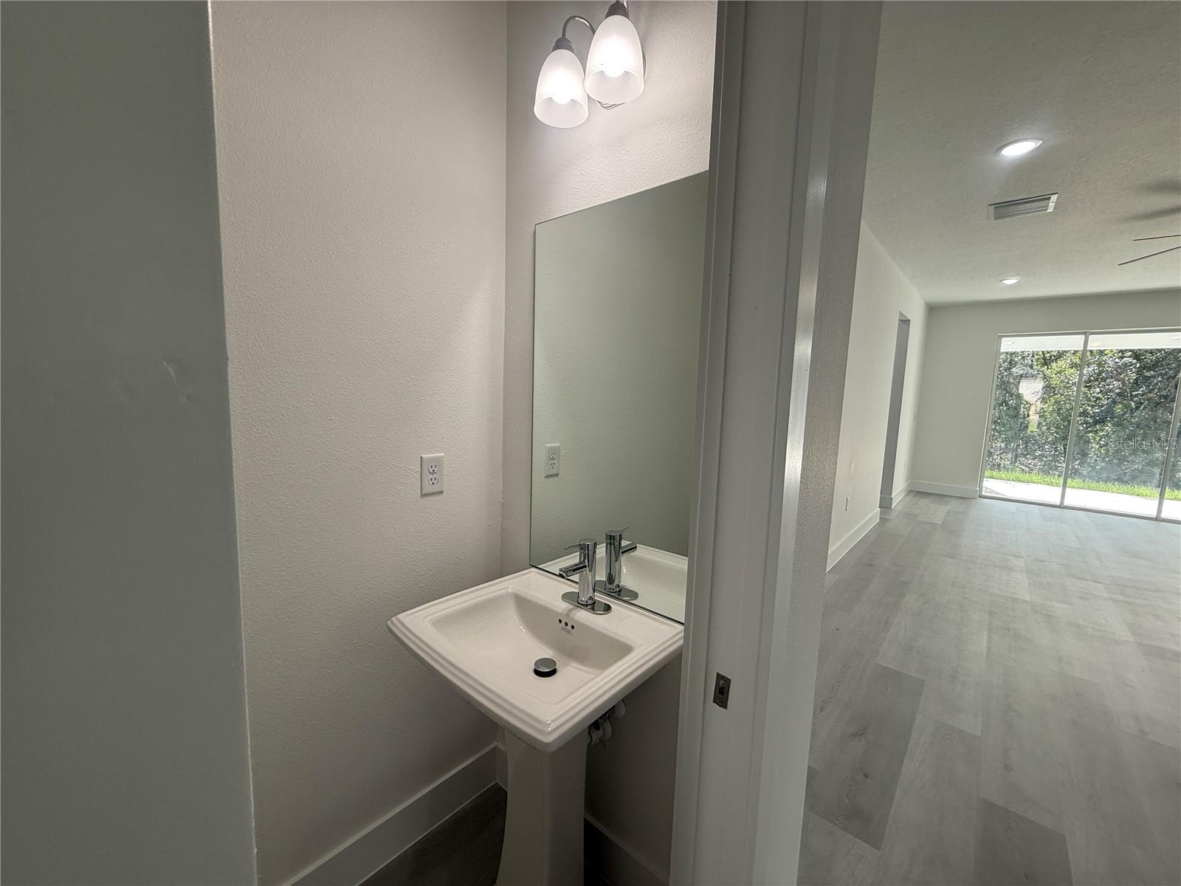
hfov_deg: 102.1
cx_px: 590
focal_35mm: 14
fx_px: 478
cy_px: 443
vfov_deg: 85.7
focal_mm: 2.22
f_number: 2.2
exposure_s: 1/120
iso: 80
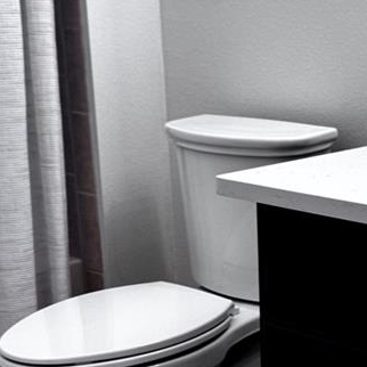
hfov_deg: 21.2
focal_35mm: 79
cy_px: 238
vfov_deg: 21.9
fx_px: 948
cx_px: 362
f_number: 1.78
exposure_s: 1/120
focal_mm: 6.76
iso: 125
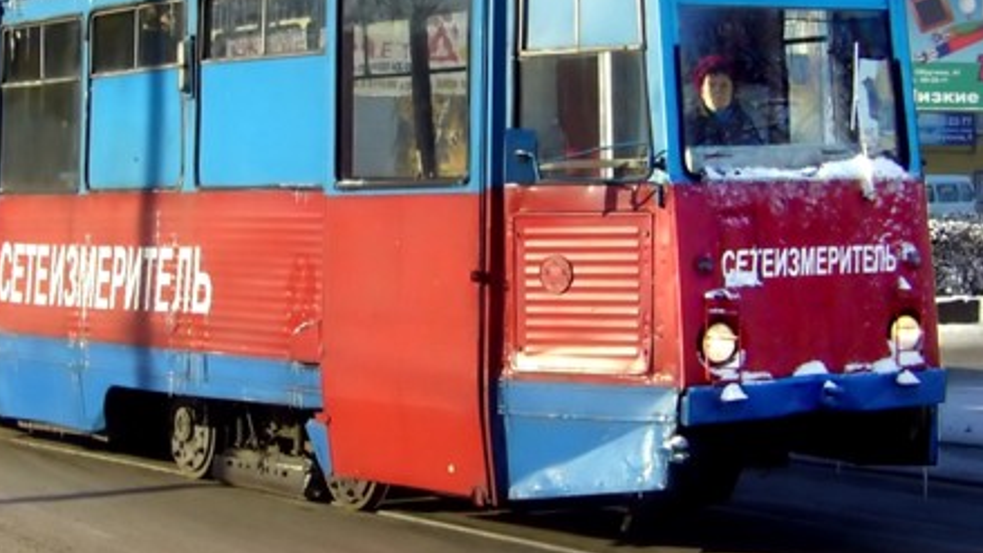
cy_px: 92
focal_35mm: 89
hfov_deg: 23.9
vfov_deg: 13.5
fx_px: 2320
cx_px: 448
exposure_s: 1/250
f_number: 5.6
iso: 80
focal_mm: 5.8
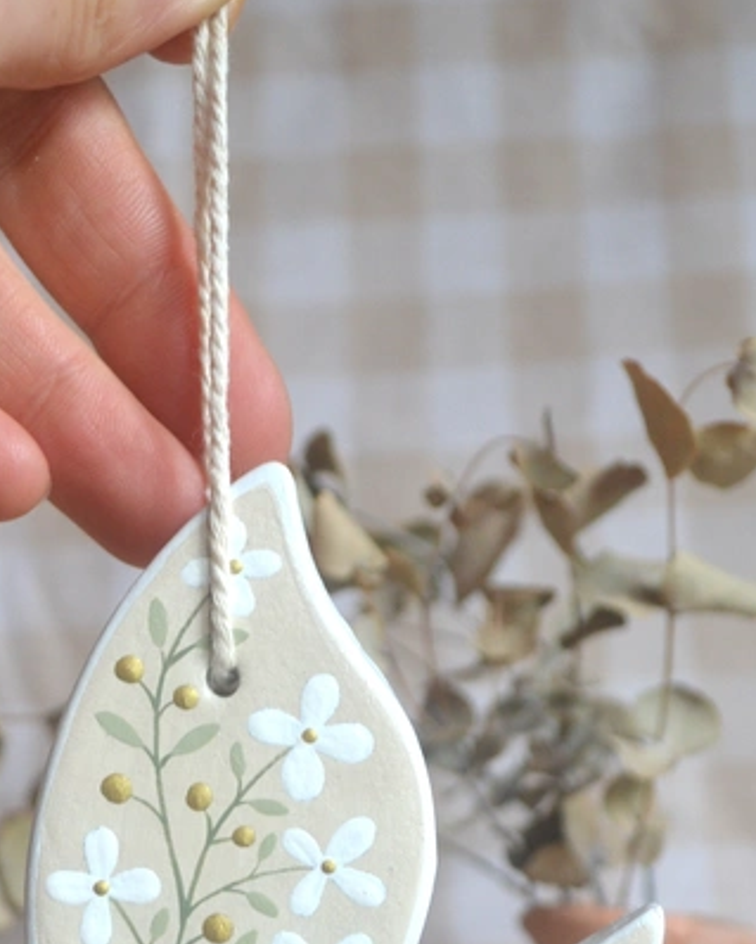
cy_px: 847
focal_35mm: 84
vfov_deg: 22.2
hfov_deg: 18.2
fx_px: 2347
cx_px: 197
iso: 400
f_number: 4
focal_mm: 24
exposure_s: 1/60
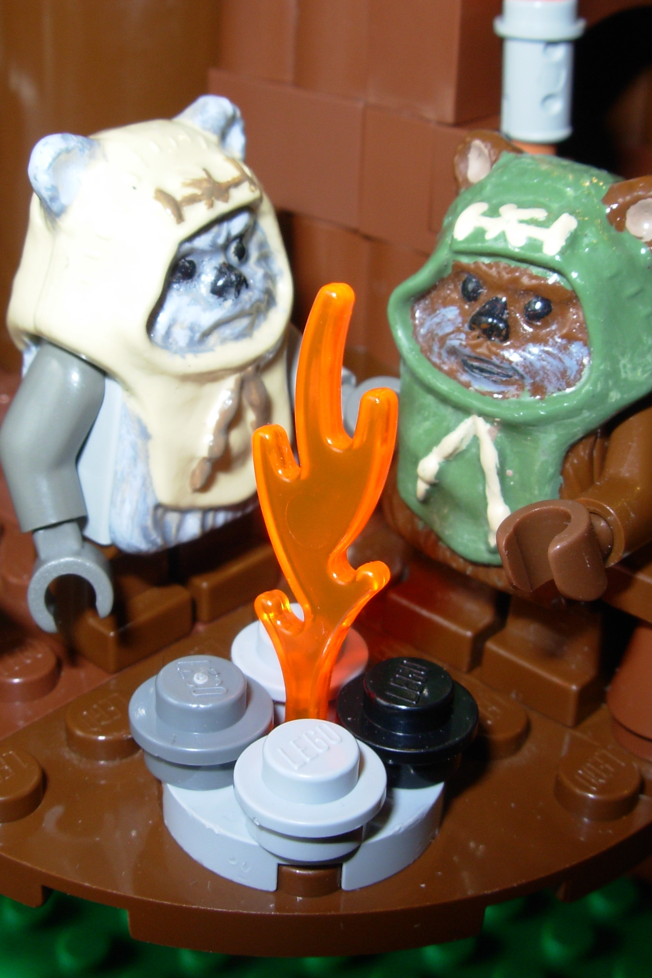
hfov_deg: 25.5
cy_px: 490
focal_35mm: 53
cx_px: 327
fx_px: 1440
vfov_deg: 37.5
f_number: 4.9
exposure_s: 1/32
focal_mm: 6.3
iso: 50
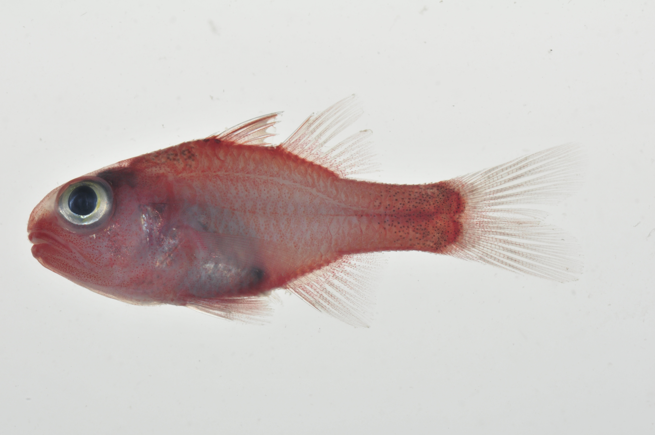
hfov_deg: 13.1
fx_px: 2862
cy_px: 218
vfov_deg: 8.7
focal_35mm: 158
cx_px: 328
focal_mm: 105
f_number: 25
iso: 200
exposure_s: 1/60
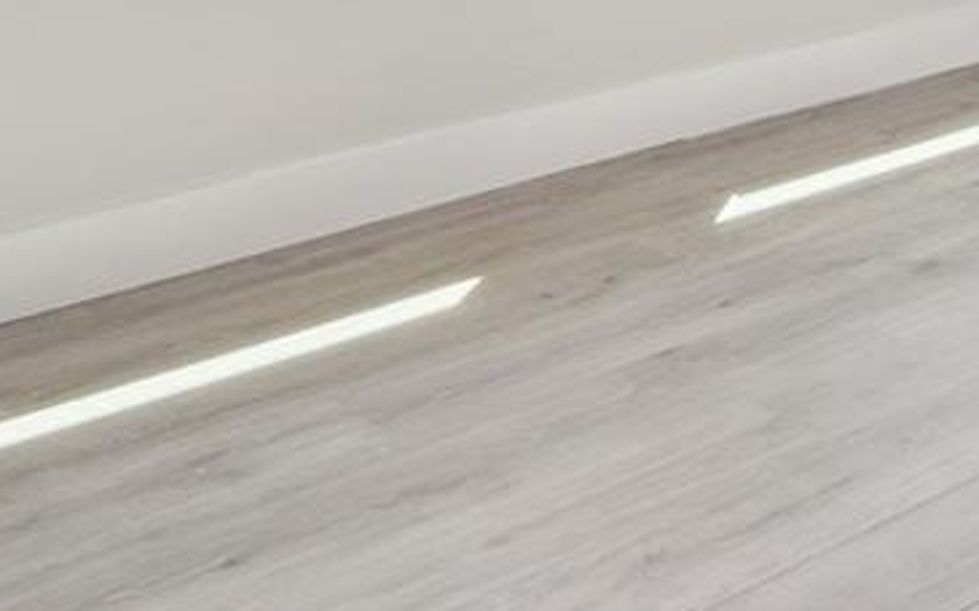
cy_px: -461
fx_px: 1787
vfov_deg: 16.5
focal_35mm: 67
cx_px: 1261
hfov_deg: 26.2
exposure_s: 1/25
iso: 100
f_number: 7.1
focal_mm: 10
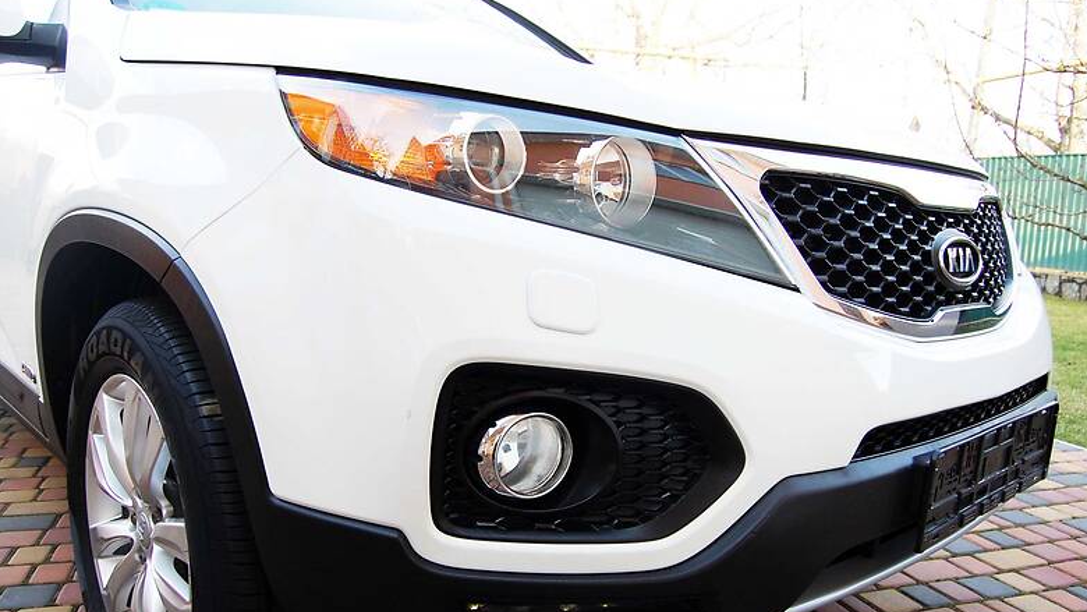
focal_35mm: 29
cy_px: 353
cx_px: 556
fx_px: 836
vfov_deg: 40.1
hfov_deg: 66.1
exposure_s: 1/125
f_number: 5.6
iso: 220
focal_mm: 18
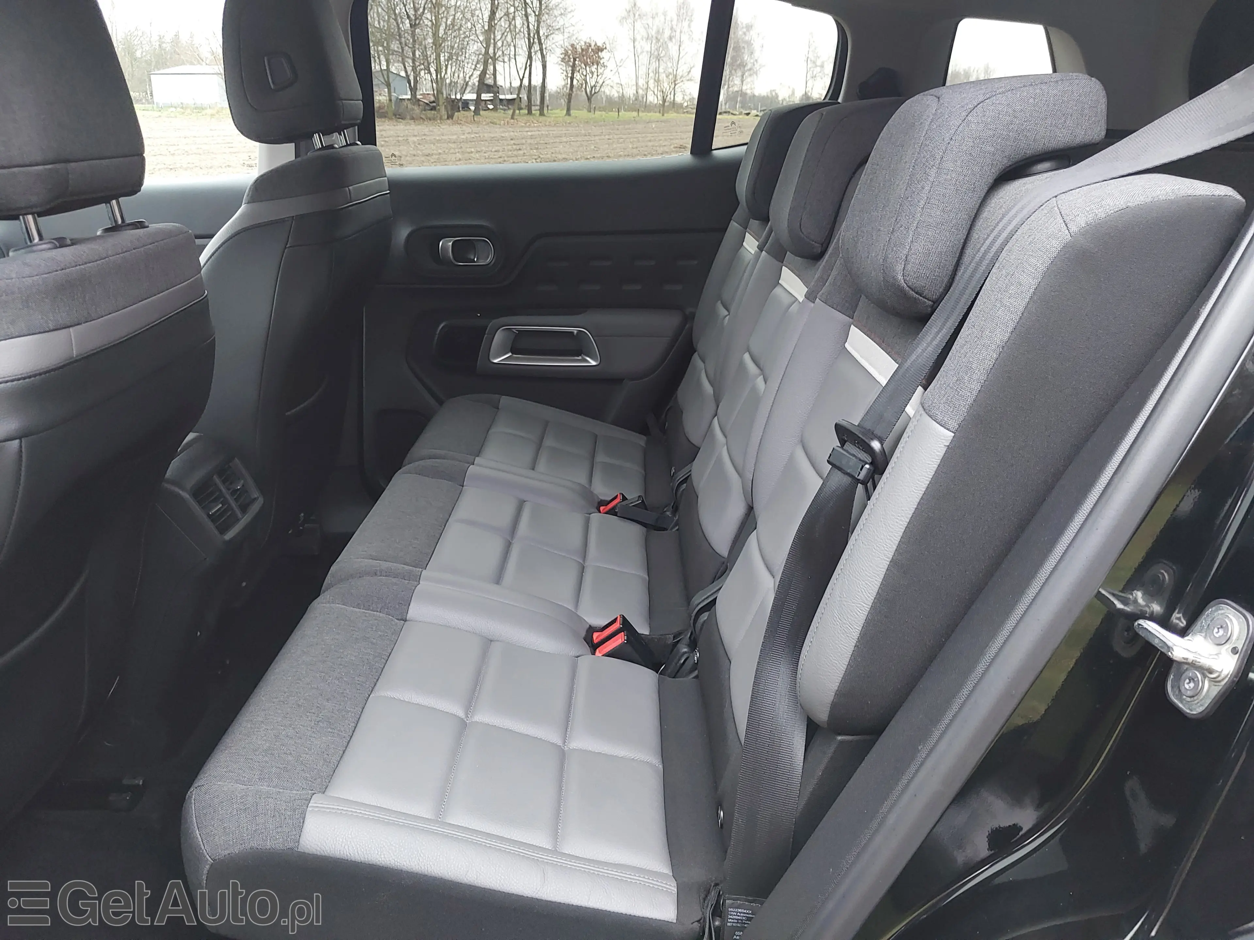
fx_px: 1087
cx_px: 627
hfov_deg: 60.0
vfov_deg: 46.8
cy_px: 470
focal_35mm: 30
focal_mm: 4.6
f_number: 1.8
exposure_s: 1/50
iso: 250
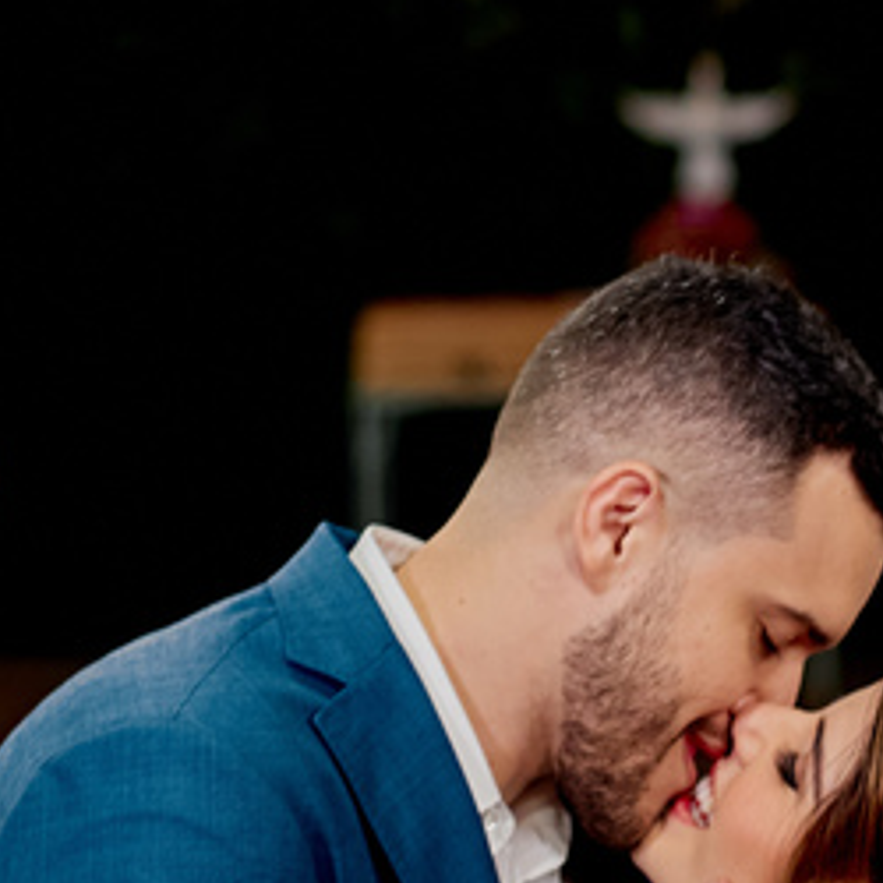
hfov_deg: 8.6
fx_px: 5887
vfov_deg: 8.6
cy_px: 157
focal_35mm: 204
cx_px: 752
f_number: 2.5
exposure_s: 1/125
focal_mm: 50
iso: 640
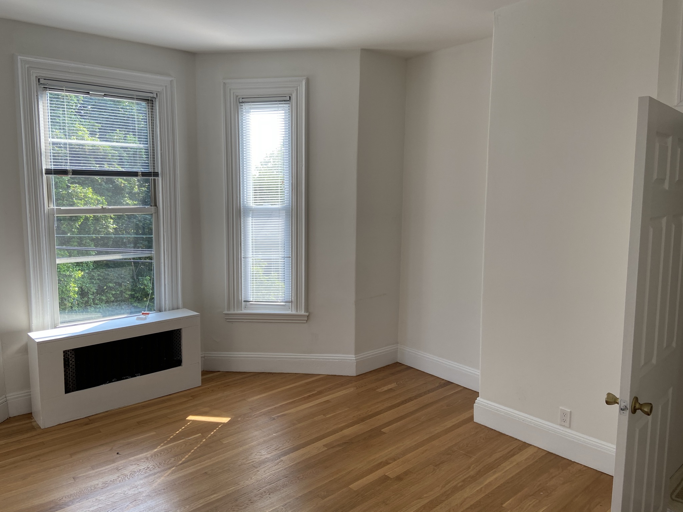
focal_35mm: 26
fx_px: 513
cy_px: 256
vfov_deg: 53.1
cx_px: 342
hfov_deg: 67.3
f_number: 1.8
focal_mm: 4.25
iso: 32
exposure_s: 1/186
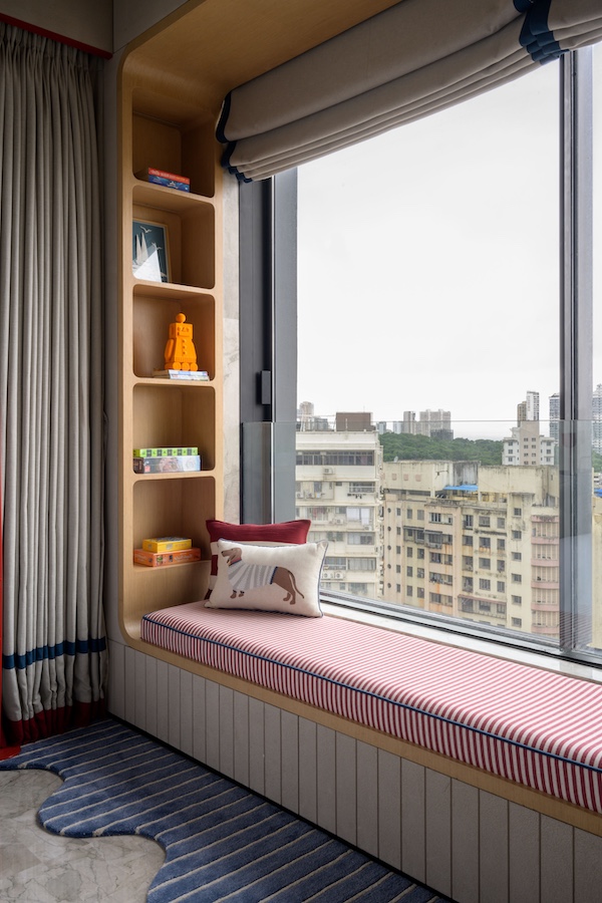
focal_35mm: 30
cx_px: 301
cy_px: 452
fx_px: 752
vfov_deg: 61.9
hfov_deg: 43.6
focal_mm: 30
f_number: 22
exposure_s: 1/3
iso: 100
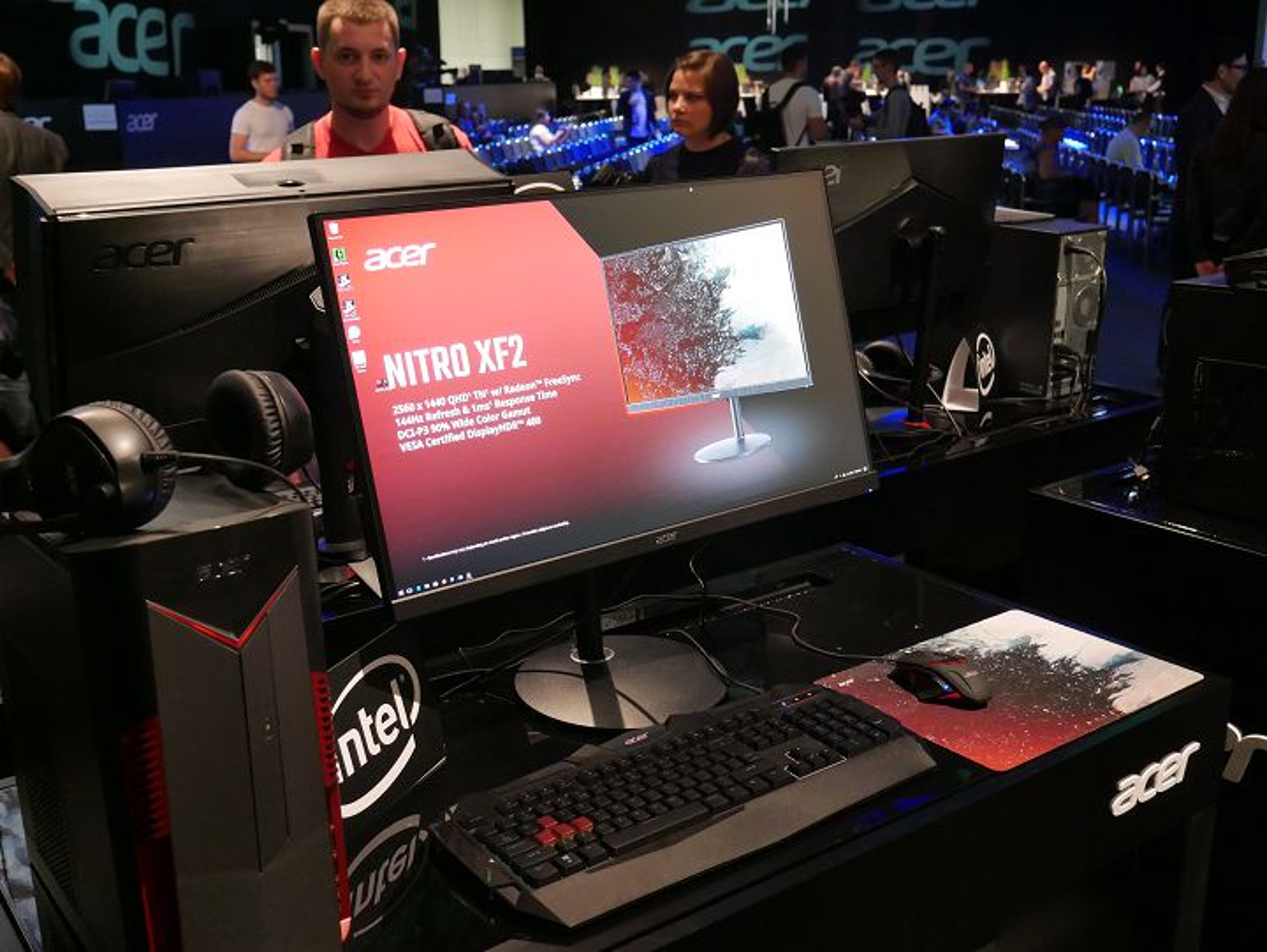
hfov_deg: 46.8
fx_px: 1465
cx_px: 634
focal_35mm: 40
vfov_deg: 36.0
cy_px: 476
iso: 2500
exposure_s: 1/60
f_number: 4.4
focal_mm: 20
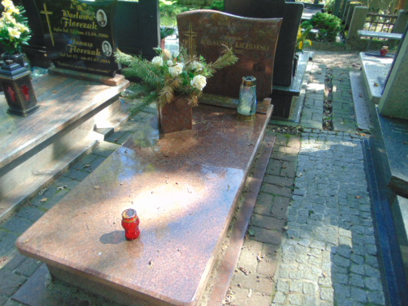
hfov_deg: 69.4
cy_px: 153
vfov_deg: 54.9
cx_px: 204
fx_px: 295
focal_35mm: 25
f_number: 3
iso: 160
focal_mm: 4.5
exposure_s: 1/80
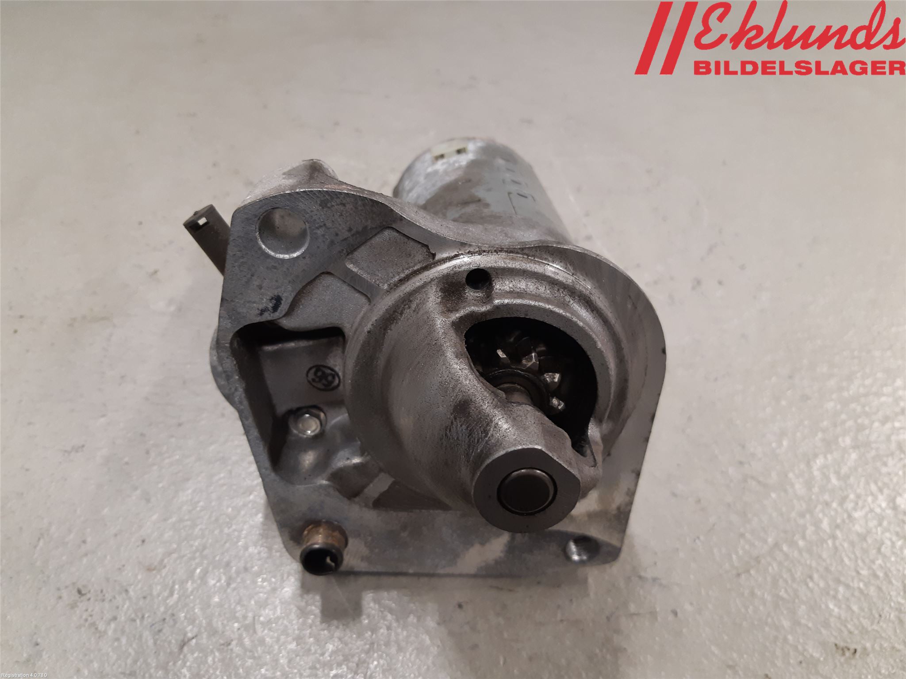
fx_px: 680
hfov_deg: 67.3
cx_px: 453
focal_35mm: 26
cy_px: 340
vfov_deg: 53.1
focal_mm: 3.93
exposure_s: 1/50
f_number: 1.7
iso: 160
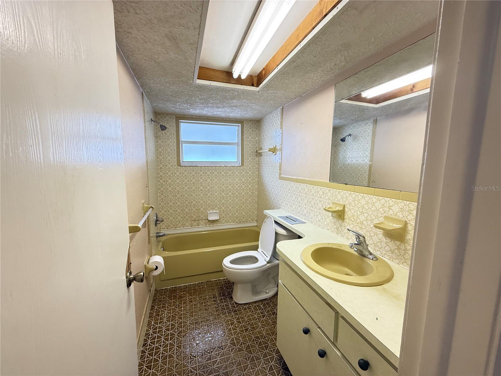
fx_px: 203
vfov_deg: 85.7
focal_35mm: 14
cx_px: 250
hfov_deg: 102.1
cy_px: 188
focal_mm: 2.22
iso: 500
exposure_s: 1/120
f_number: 2.2
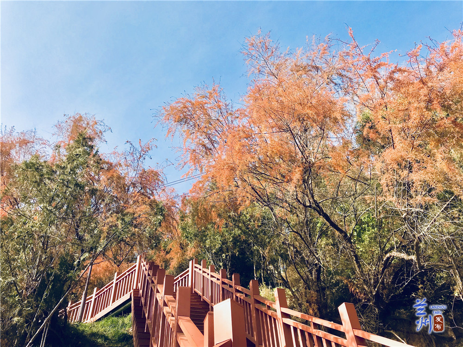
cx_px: 232
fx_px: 375
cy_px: 174
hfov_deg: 63.4
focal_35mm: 28
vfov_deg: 49.7
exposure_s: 1/1259
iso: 20
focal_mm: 3.99
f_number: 1.8
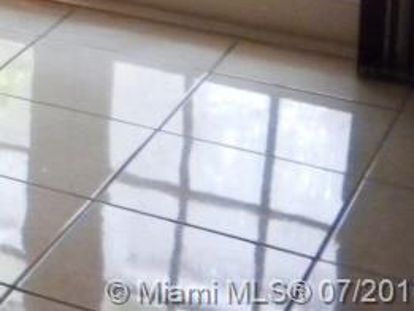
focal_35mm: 145
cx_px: -368
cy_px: -295
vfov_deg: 9.6
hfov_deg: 12.3
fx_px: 1735
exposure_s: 1/53.7
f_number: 3.5
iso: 400
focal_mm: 6.6
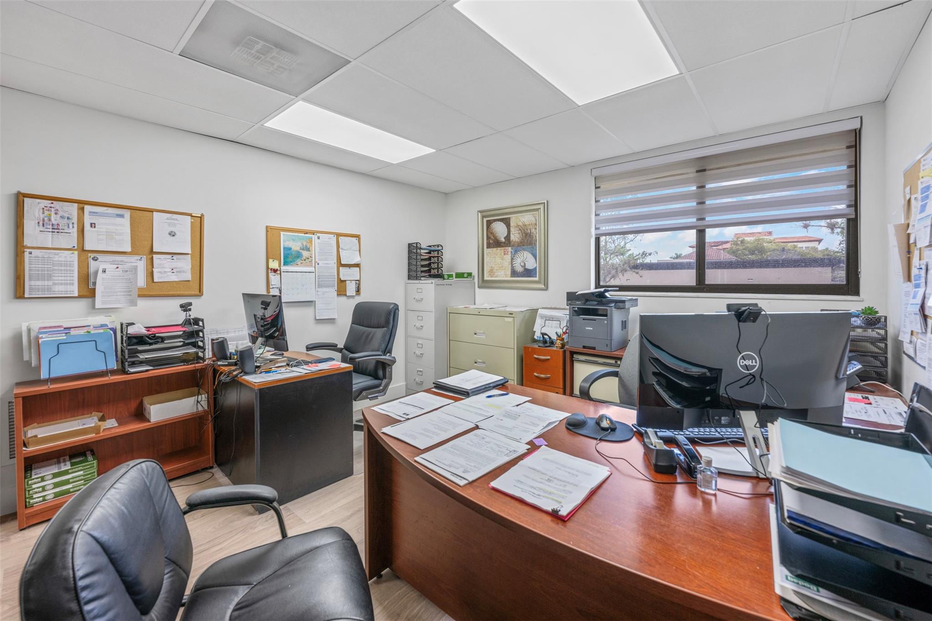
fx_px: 362
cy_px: 310
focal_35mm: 14
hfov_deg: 104.3
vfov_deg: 81.2
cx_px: 466
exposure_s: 1/6
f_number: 8
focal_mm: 14
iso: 200
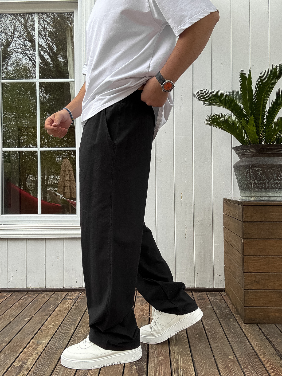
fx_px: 326
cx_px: 141
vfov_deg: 60.0
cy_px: 188
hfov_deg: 46.8
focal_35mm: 30
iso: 20
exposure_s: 1/120
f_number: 1.9
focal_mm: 2.69
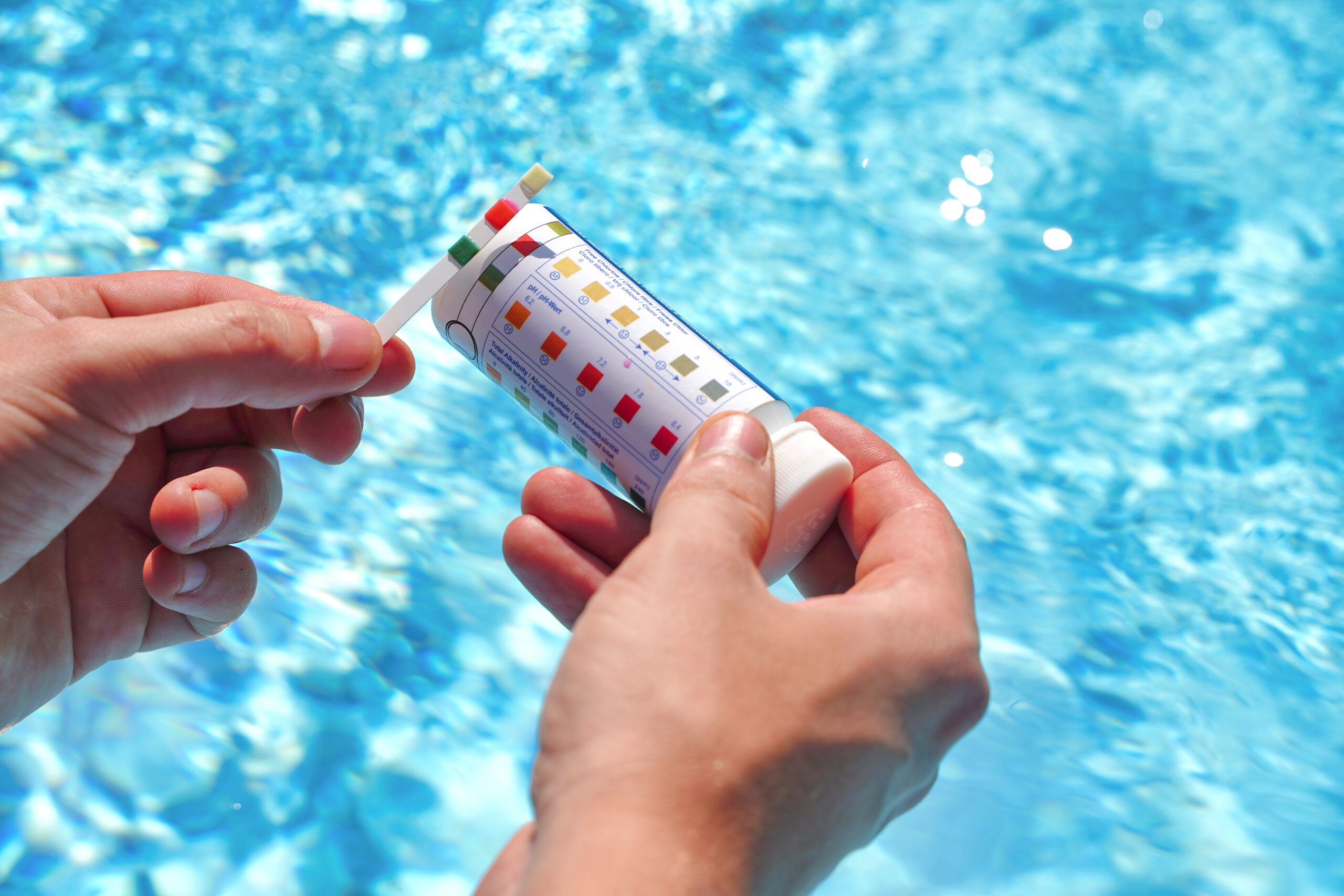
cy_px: 448
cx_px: 672
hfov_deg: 27.0
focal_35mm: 75
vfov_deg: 18.2
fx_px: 2800
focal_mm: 75
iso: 80
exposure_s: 1/640
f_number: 8
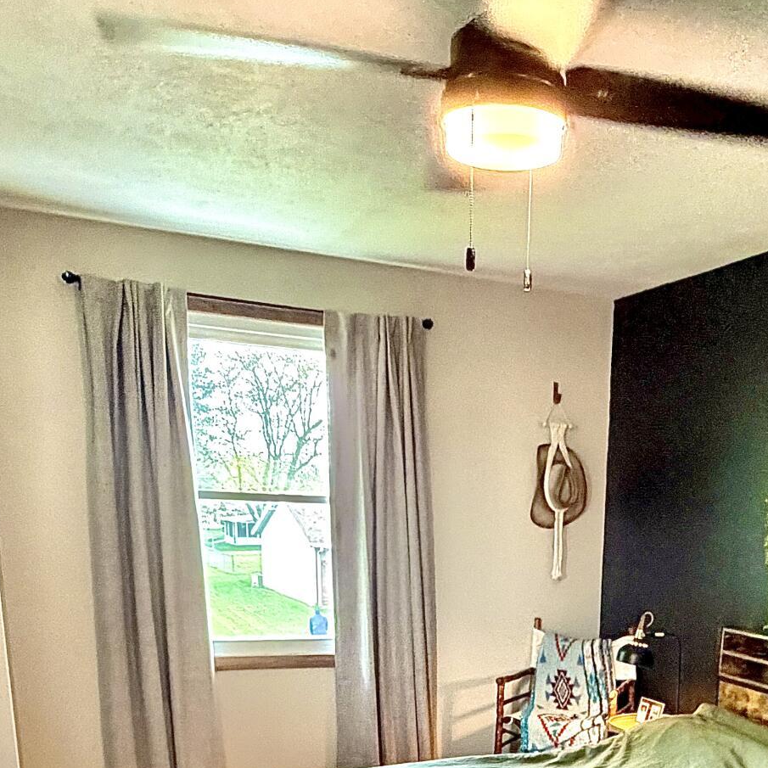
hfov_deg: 39.9
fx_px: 1029
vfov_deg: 36.1
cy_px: 797
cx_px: 567
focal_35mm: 41
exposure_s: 1/60
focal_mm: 2.22
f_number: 2.2
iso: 500
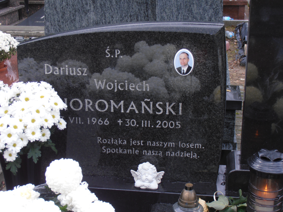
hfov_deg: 28.2
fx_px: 564
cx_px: 142
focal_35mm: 69
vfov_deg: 21.3
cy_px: 106
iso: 80
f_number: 4.8
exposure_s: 1/50
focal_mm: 12.29
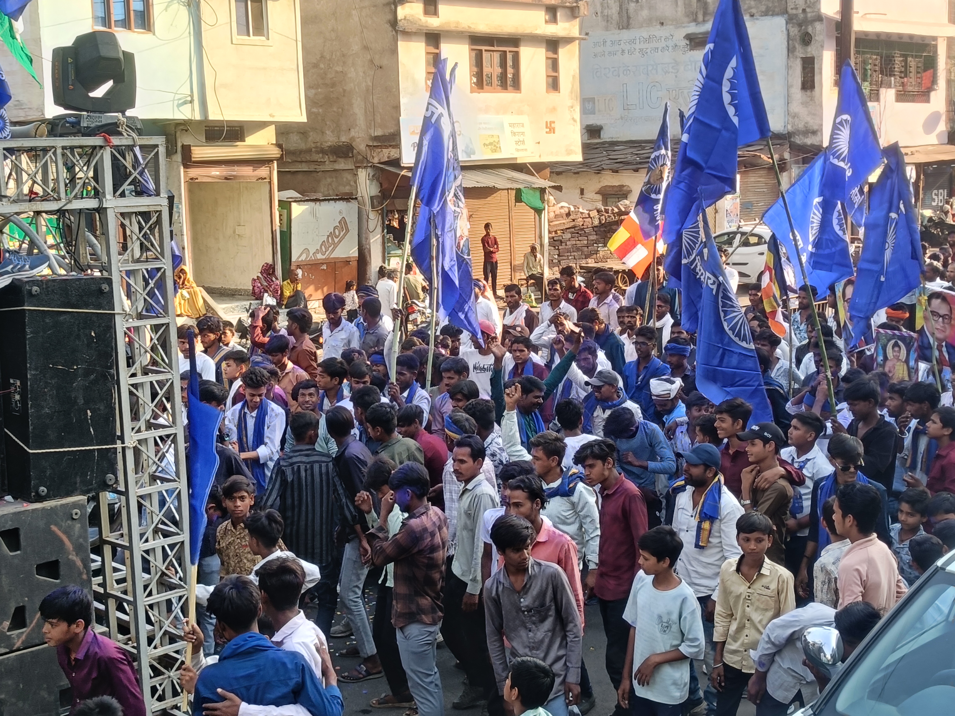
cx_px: 478
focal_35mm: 50
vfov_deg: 29.1
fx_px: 1379
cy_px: 358
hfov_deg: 38.2
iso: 116
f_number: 1.7
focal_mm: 4.7
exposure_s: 1/101
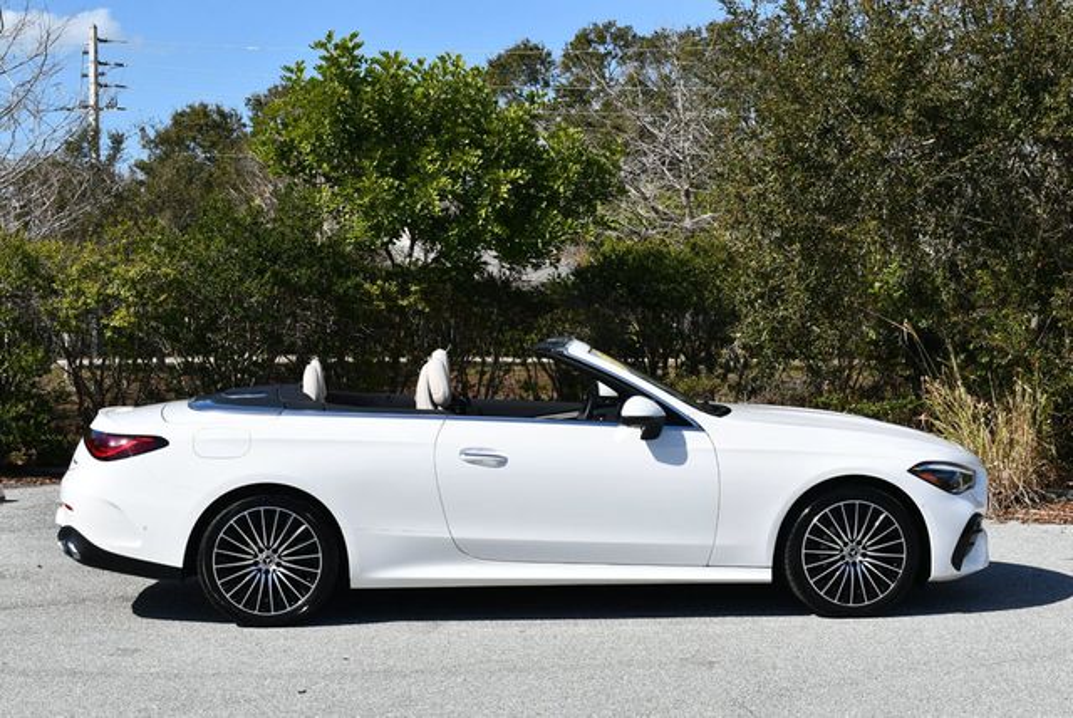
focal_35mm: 64
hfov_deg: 31.4
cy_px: 359
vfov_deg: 21.3
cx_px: 536
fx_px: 1909
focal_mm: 32
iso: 100
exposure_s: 1/320
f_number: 9
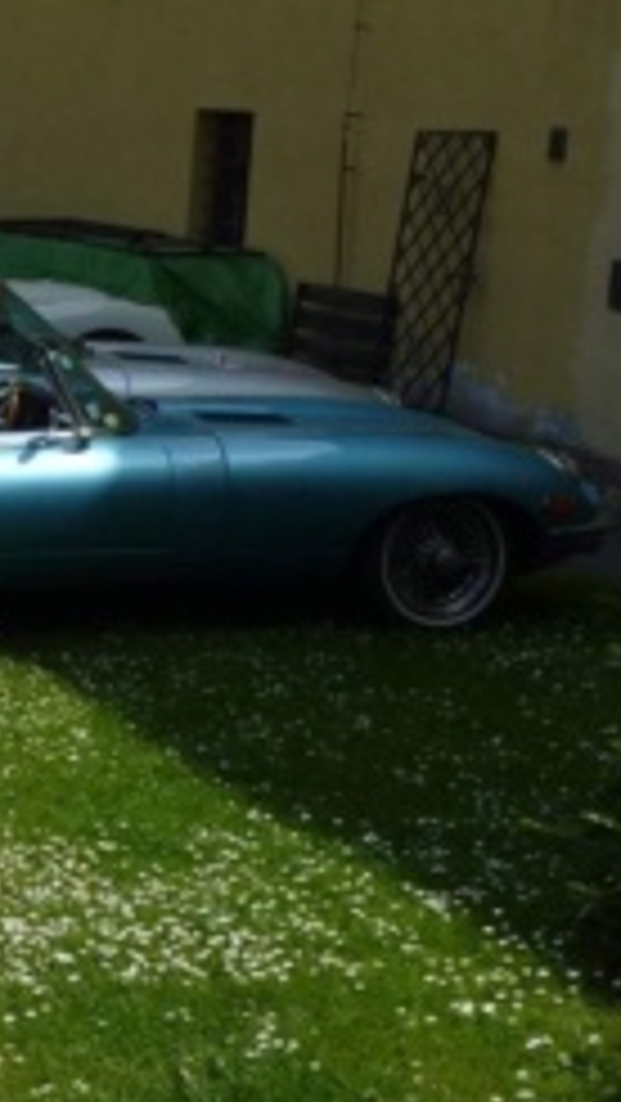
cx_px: -446
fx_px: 2339
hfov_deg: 13.7
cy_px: 412
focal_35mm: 80
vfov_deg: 26.4
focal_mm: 6.4
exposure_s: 1/1300
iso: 100
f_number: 4
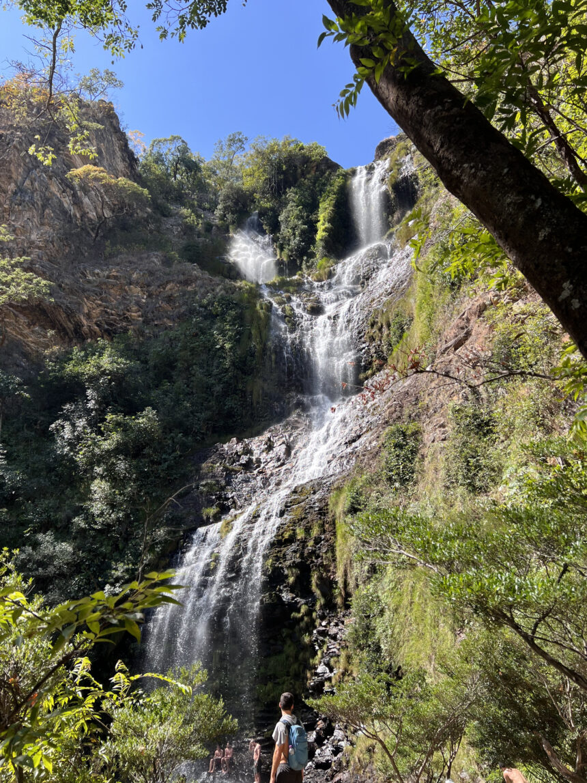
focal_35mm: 26
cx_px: 294
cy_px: 392
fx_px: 588
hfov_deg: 53.1
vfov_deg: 67.3
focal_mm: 5.7
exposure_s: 1/1183
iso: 50
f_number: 1.5
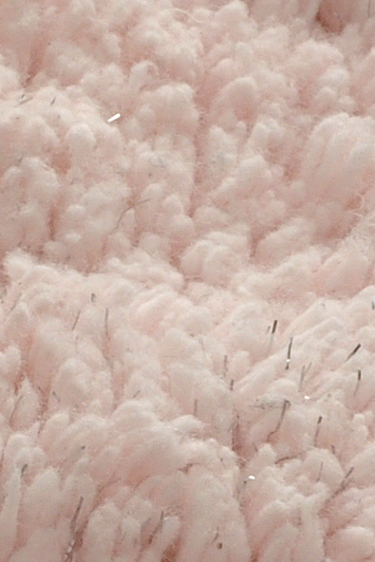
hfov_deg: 1.7
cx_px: -58
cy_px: 359
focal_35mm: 814
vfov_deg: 2.5
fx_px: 12704
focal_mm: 75
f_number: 18
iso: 200
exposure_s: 1/125
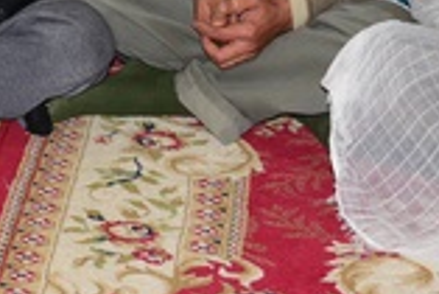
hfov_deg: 11.1
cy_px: -308
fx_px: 2221
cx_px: -56
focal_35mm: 182
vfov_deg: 7.3
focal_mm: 44
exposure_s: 1/60
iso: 800
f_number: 5.6
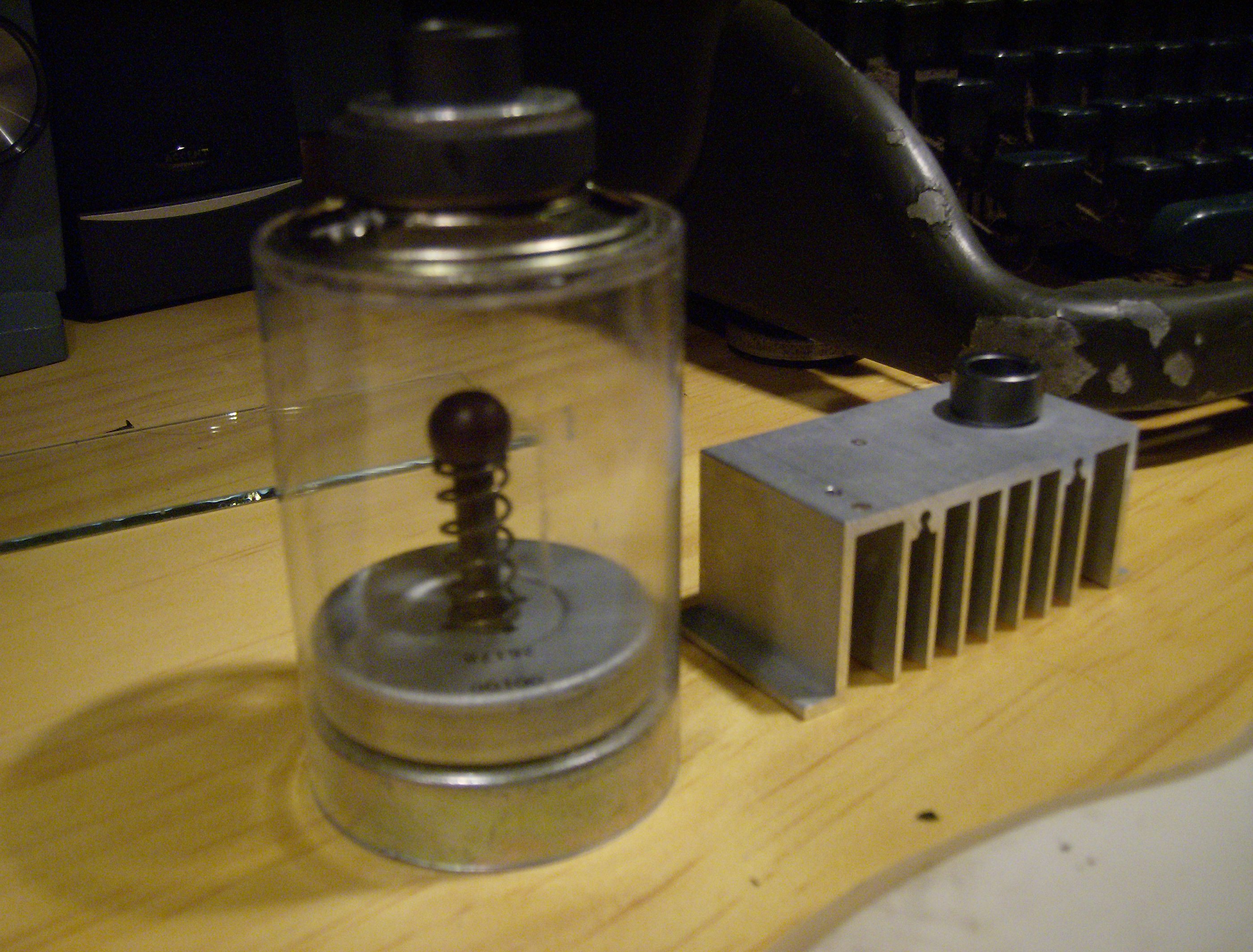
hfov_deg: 51.1
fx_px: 1309
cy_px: 476
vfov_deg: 40.0
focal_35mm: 36
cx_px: 626
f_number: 2.8
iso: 200
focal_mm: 6
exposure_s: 1/61.4
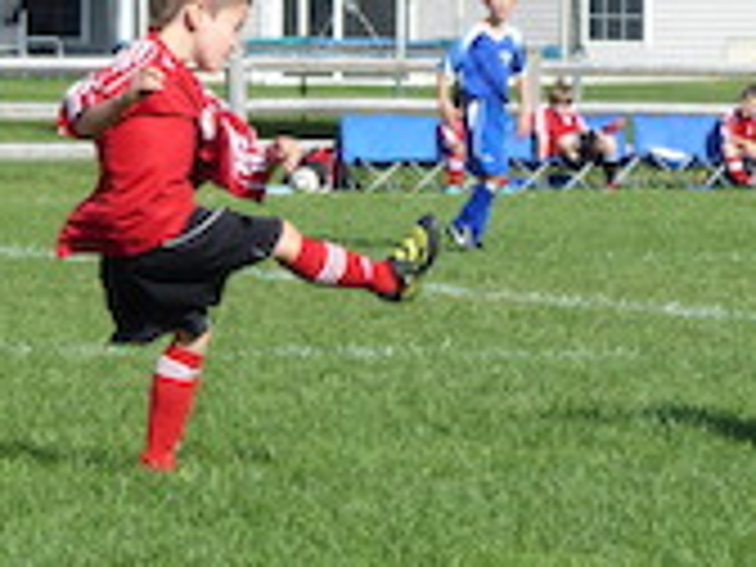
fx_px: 6312
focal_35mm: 289
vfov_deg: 5.1
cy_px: 180
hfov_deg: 6.9
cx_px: 439
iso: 100
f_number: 4
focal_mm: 16.4
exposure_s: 1/800
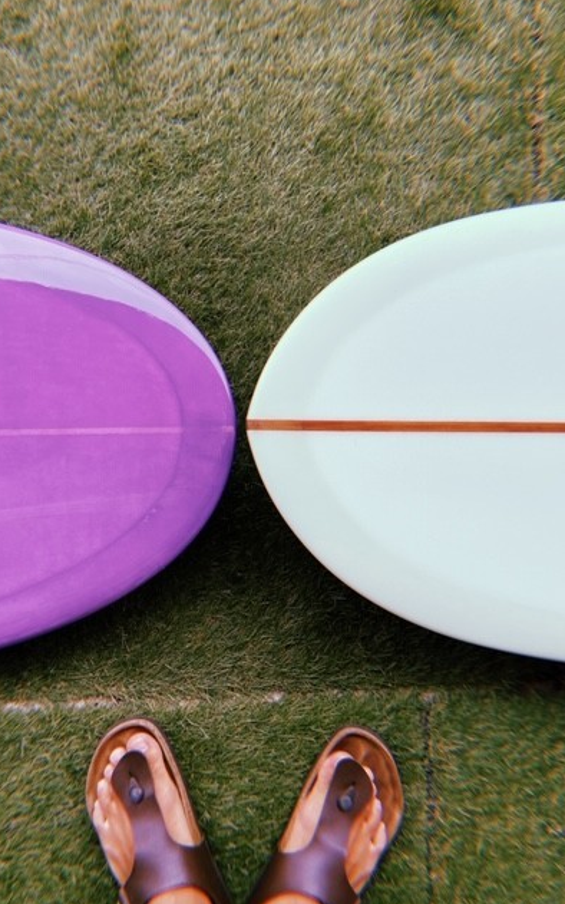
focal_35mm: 28
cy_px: 451
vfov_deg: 66.5
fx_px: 690
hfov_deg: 44.5
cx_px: 245
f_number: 1.8
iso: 32
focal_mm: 4.25
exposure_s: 1/565
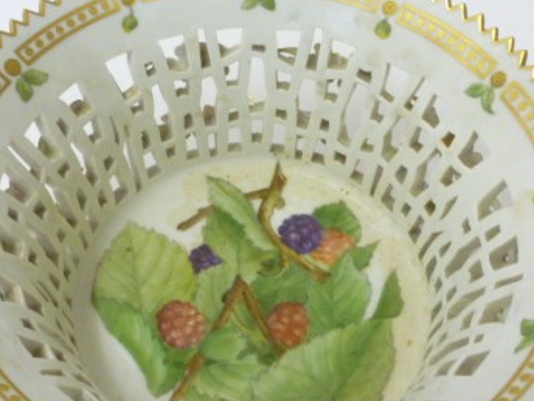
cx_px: 248
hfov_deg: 35.5
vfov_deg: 27.0
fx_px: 833
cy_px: 244
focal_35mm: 54
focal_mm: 5.2
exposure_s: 1/30
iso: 250
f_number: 3.3
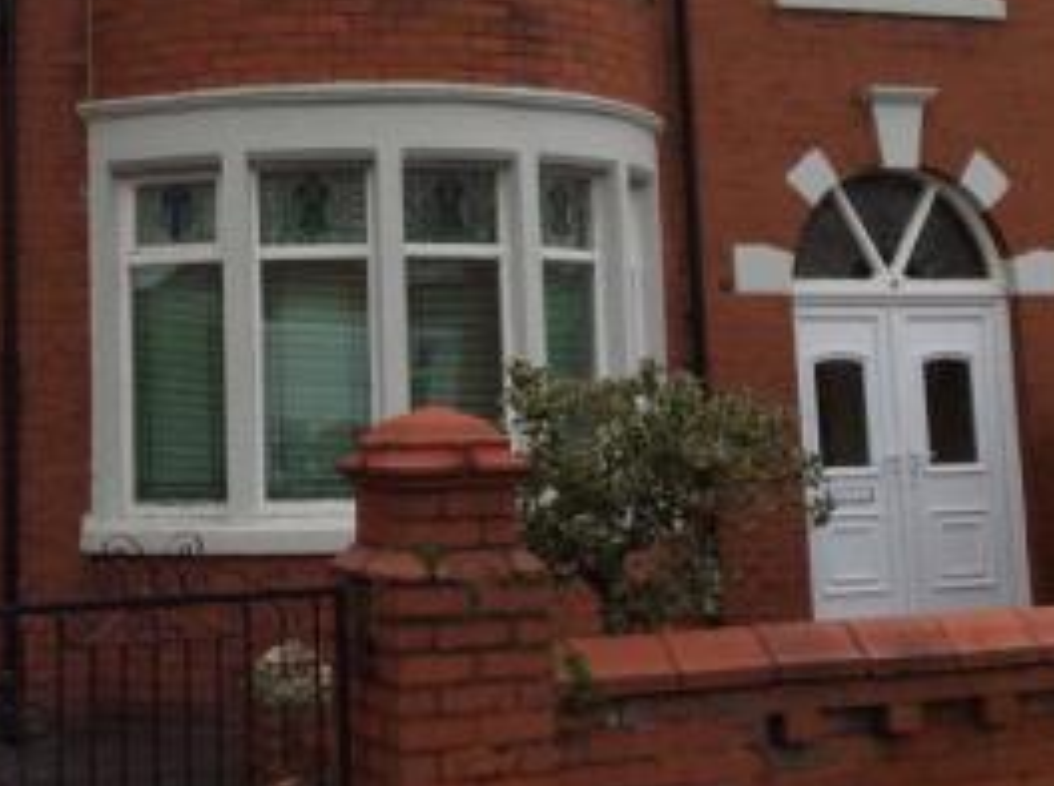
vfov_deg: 20.2
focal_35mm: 71
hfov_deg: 27.0
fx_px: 2158
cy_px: 74
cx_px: 226
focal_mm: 3.3
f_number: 2.4
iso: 32
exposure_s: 1/555
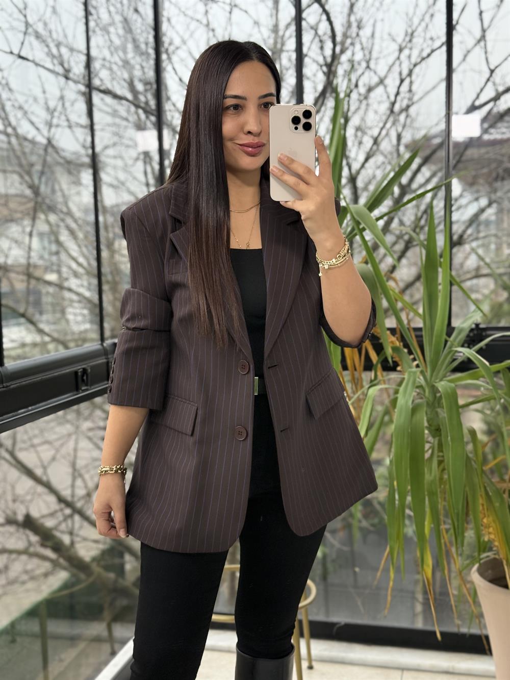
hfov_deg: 30.3
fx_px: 943
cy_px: 340
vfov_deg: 39.7
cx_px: 255
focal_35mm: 48
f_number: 1.78
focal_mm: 6.76
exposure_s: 1/113
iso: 125
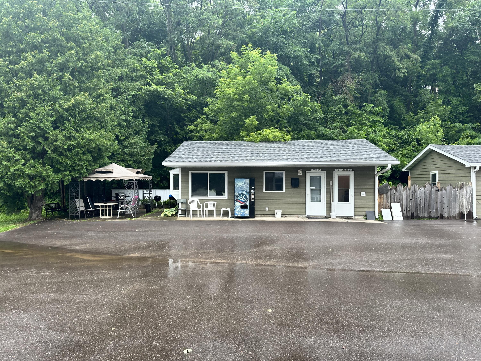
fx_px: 333
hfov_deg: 71.6
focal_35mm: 24
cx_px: 240
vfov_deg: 56.8
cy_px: 180
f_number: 1.78
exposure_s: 1/230
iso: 64
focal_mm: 6.86
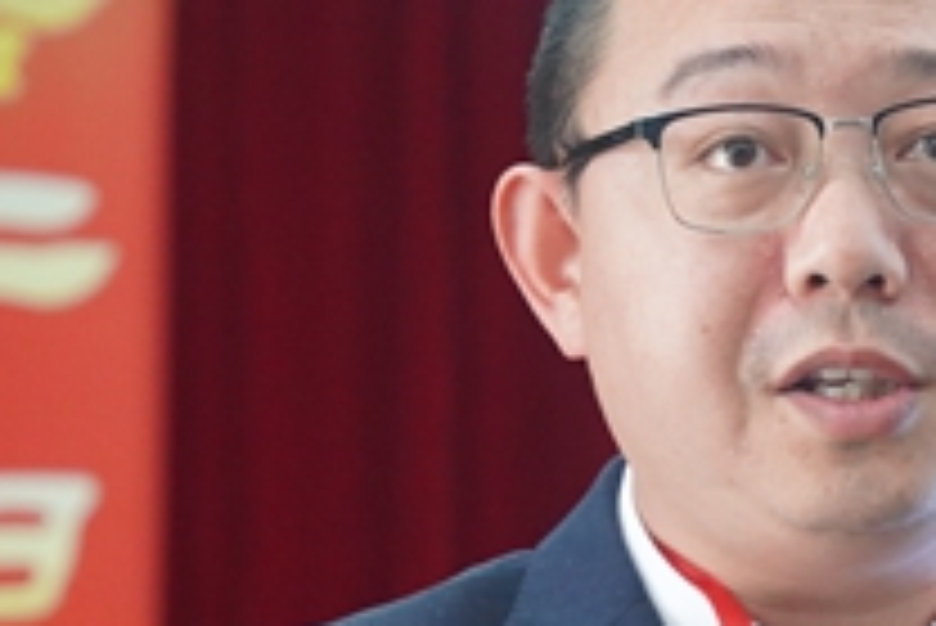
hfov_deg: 7.6
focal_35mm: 269
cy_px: 750
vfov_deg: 5.1
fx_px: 6999
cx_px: 994
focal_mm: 70
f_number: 4
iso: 4000
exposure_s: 1/160
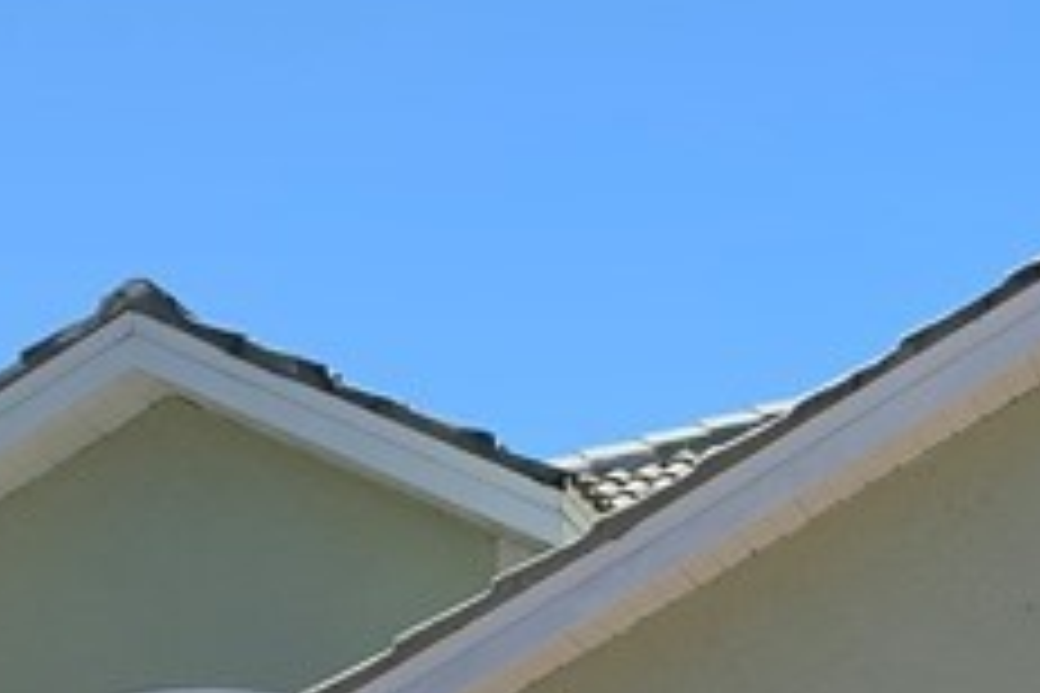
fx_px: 3466
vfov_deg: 10.7
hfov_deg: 17.0
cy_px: 1274
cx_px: 648
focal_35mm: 120
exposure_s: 1/1916
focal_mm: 4.25
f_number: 1.8
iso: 25
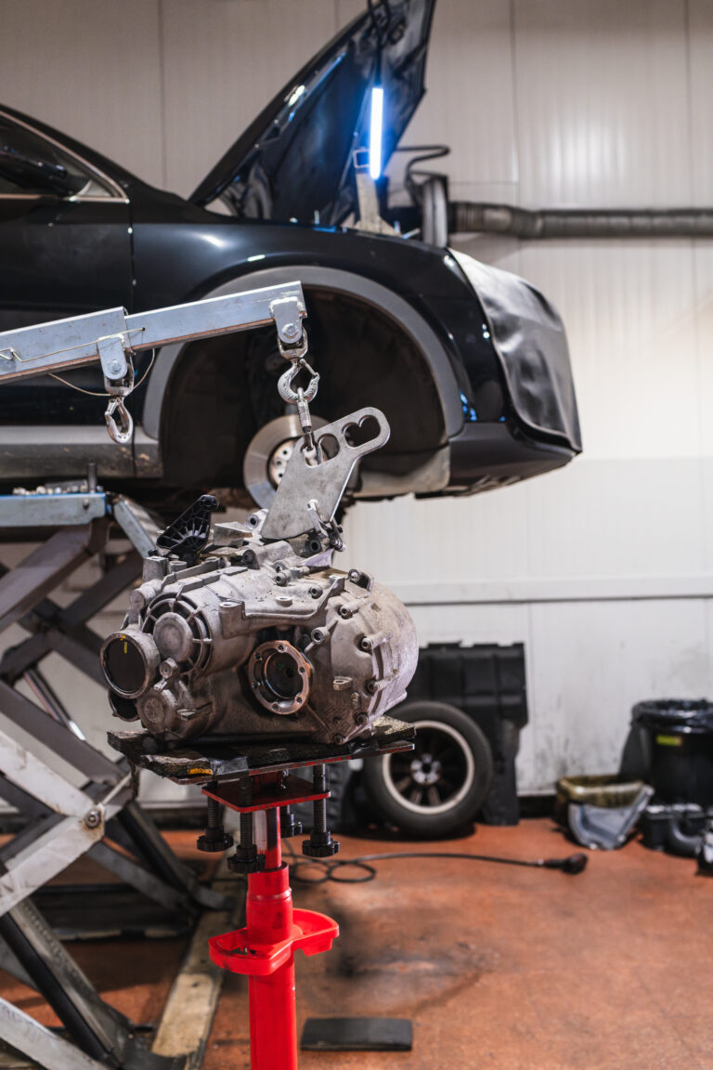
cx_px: 356
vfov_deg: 54.4
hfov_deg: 37.9
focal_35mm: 35
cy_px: 535
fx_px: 1040
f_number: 2.8
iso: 1250
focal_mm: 35
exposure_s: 1/320
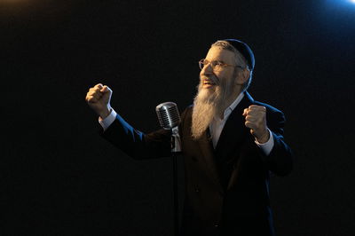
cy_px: 118
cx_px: 178
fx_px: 837
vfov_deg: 16.0
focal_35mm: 85
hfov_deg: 23.9
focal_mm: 85
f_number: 7.1
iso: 100
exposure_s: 1/160
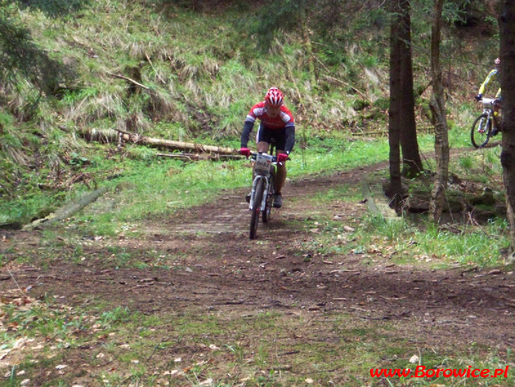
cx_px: 258
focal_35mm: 117
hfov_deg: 16.8
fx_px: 1741
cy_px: 194
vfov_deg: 12.7
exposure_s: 1/200
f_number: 4.4
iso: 400
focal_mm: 19.2
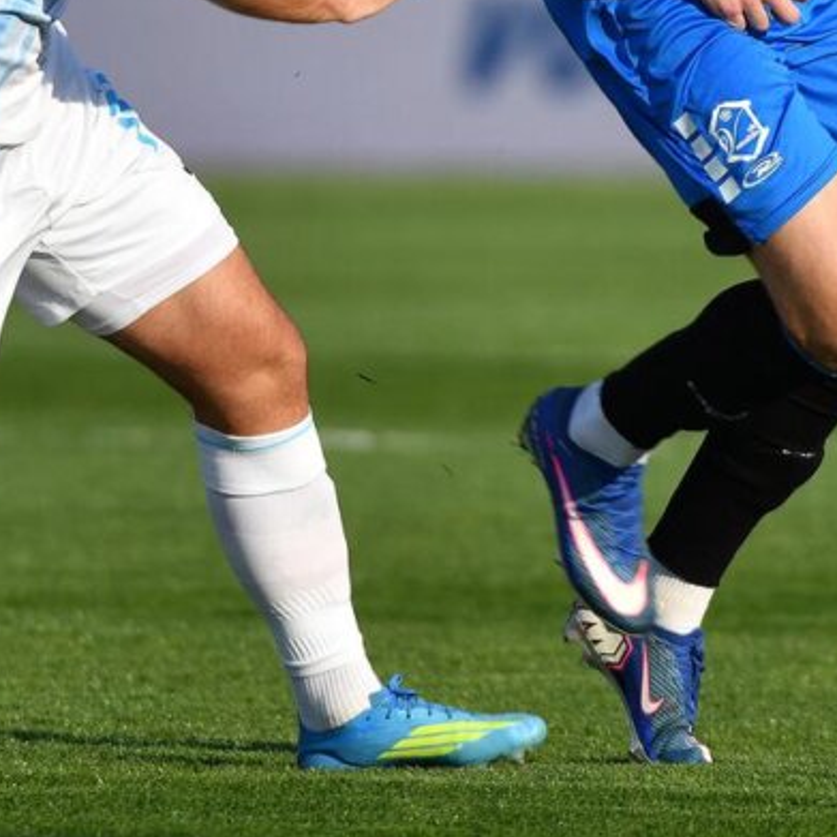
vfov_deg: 1.8
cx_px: 561
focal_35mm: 959
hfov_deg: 1.8
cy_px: -6
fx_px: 26234
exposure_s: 1/1250
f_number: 5
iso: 160
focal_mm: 350
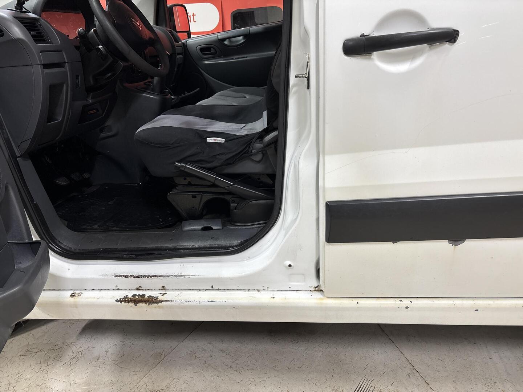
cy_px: 196
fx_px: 393
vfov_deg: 53.1
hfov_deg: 67.3
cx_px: 262
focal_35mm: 26
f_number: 1.6
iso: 100
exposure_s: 1/50
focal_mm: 5.96
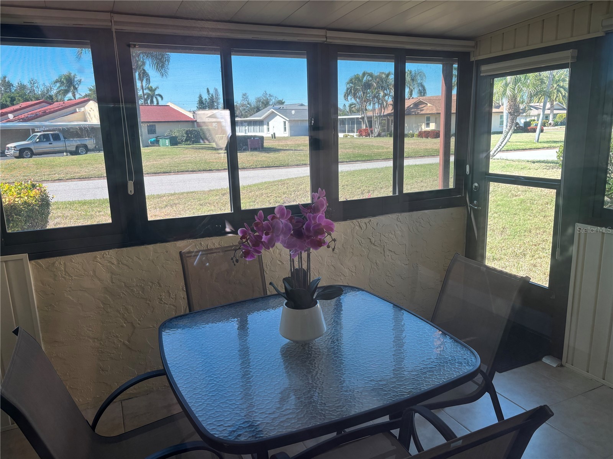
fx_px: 460
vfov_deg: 53.1
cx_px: 306
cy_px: 230
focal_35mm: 26
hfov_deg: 67.3
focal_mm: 5.96
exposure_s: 1/120
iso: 50
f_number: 1.6
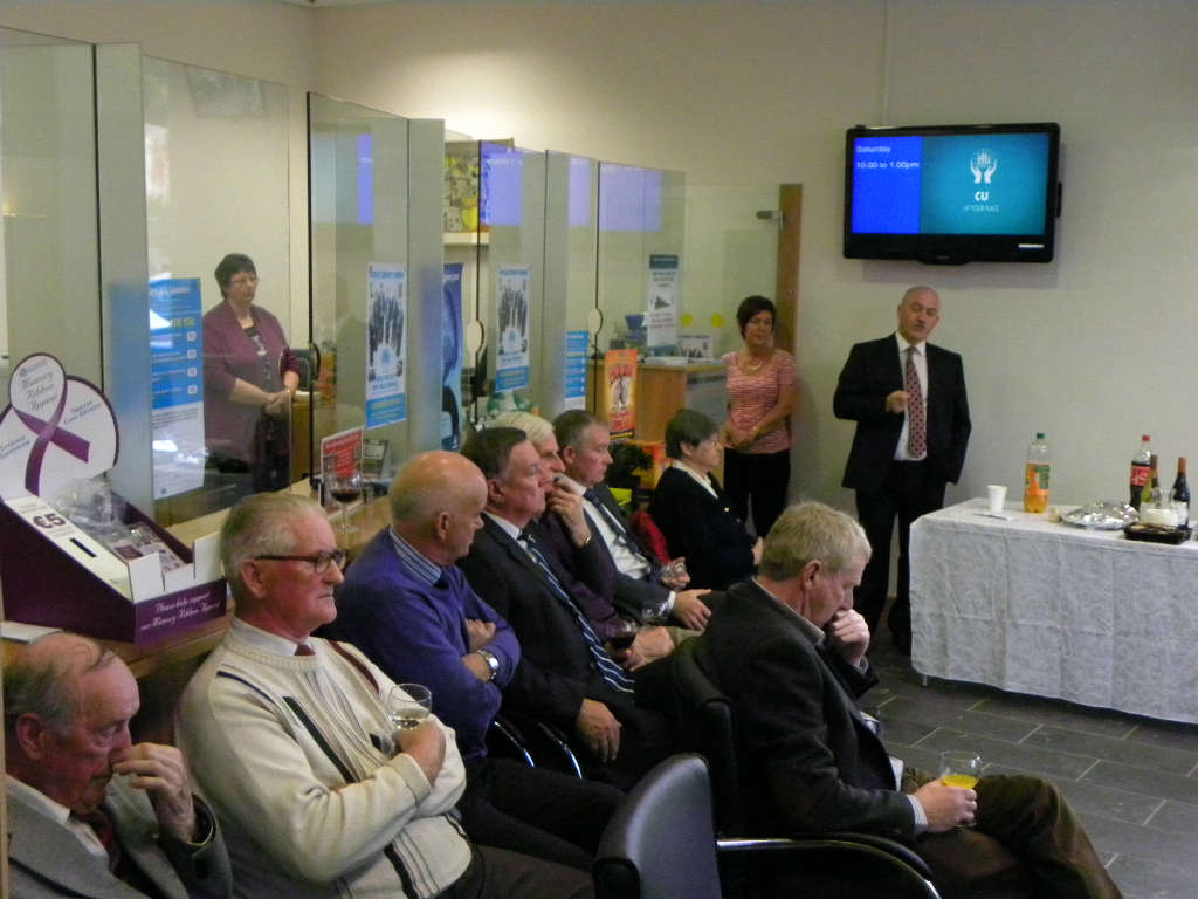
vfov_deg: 31.5
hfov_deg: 41.2
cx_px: 599
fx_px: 1592
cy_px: 450
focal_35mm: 46
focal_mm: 8.2
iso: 800
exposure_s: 1/140
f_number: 3.2
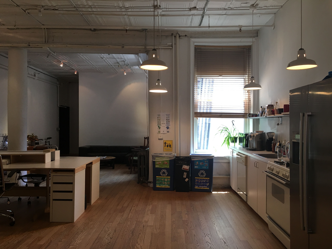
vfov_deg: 48.2
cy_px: 124
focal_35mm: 29
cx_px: 166
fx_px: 278
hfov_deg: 61.7
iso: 25
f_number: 2.2
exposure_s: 1/15
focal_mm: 4.15
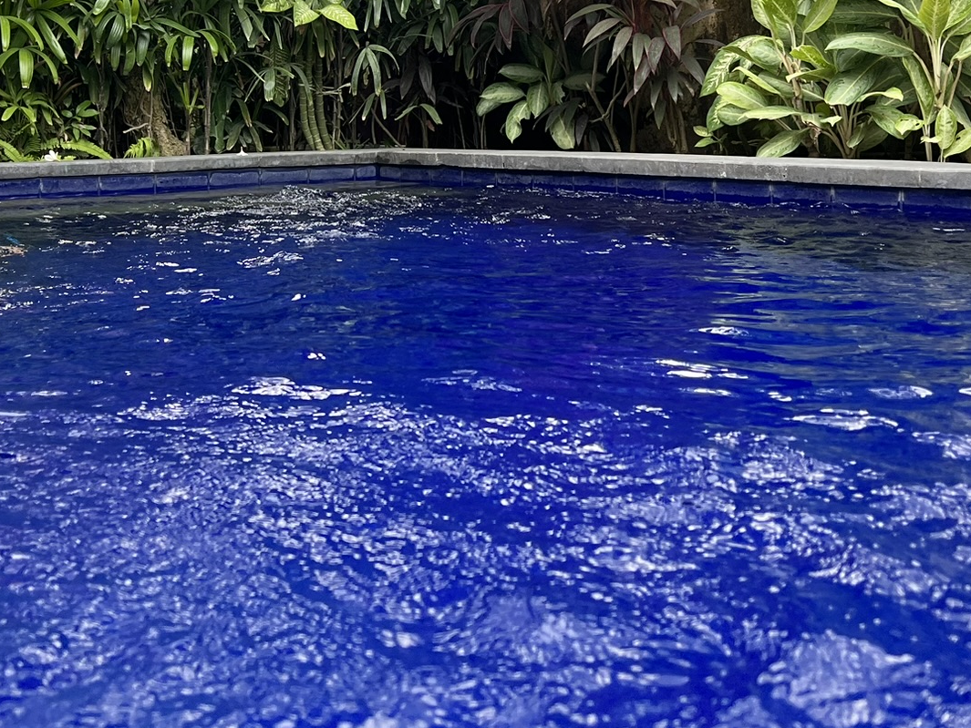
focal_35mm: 50
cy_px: 43
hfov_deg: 38.0
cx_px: 385
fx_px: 1403
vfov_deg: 27.8
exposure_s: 1/121
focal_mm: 5.7
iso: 100
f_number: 1.5
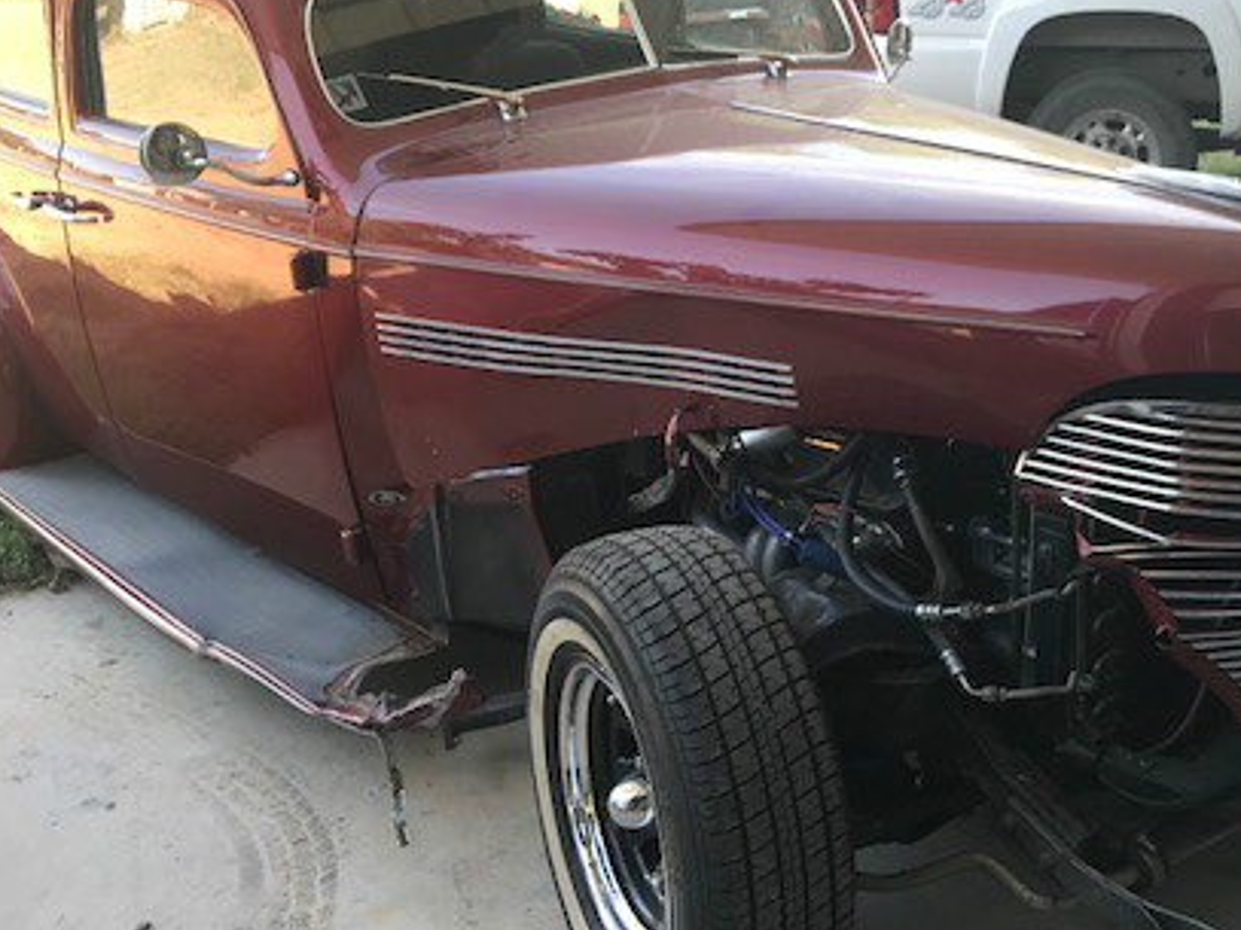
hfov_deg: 42.3
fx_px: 1577
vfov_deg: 32.9
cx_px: 845
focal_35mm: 44
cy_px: 491
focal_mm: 3.99
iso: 20
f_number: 1.8
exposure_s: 1/124
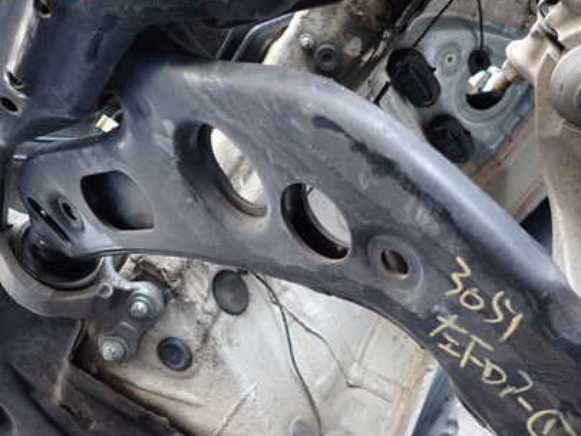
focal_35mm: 37
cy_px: 293
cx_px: 373
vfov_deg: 38.2
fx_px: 621
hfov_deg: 49.5
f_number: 2
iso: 500
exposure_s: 1/125
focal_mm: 4.5
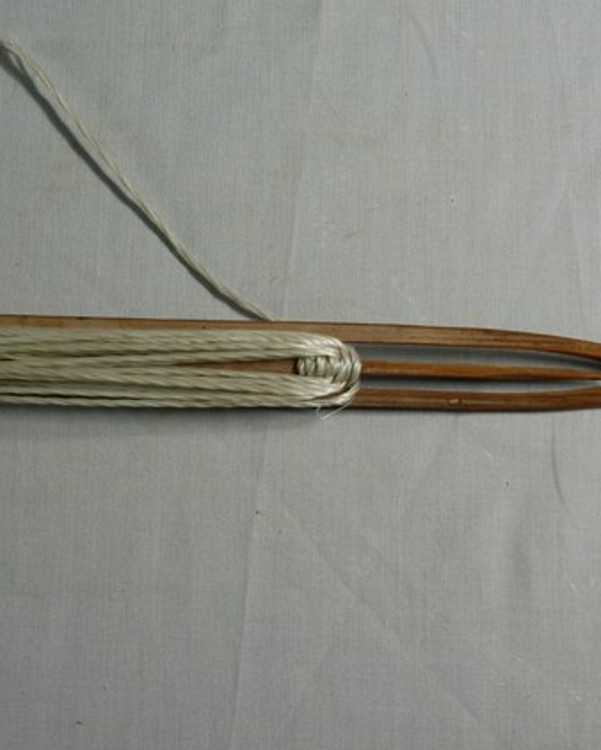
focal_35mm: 98
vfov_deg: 19.6
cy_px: 374
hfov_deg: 15.7
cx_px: 201
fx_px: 2177
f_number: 10
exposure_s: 1/10
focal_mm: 46
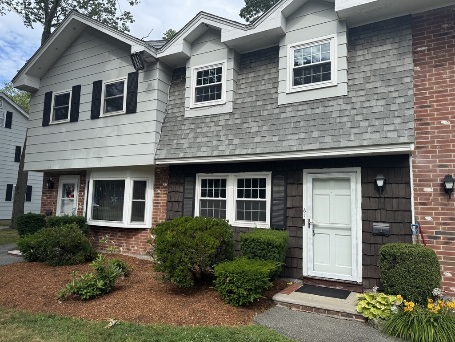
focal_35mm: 24
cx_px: 228
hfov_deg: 71.6
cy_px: 171
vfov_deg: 56.8
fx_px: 315
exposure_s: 1/2959
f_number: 1.78
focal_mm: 6.76
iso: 80
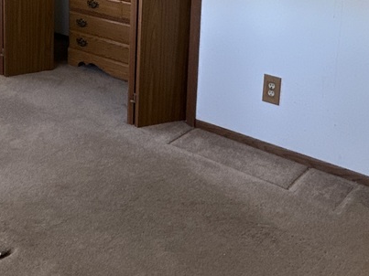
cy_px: -26
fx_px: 533
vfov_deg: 26.8
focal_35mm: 50
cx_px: 70
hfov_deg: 36.8
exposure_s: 1/60
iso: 200
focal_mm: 2.22
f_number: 2.2
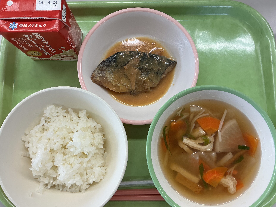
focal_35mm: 29
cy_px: 104
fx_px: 231
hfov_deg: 61.7
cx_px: 138
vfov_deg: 48.2
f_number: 1.8
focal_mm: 3
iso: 64
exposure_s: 1/120
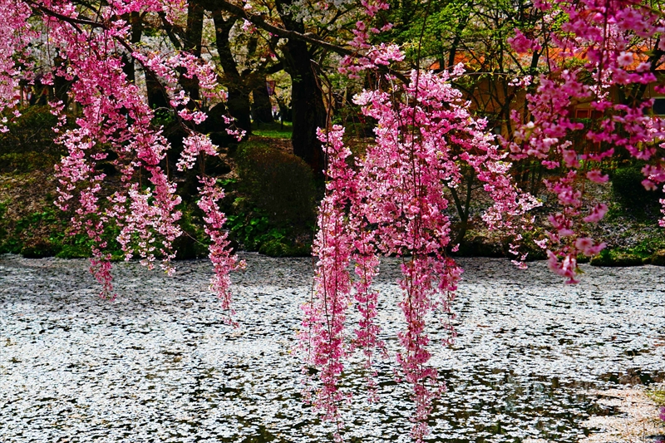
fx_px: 1080
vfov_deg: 23.2
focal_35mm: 58
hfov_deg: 34.2
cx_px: 332
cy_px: 222
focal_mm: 39
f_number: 8
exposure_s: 1/200
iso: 100
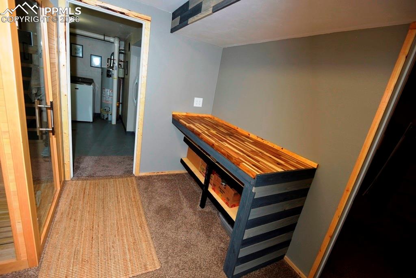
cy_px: 139
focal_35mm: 16
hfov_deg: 96.7
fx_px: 185
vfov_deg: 73.8
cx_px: 208
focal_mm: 16
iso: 100
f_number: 4
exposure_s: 1/60
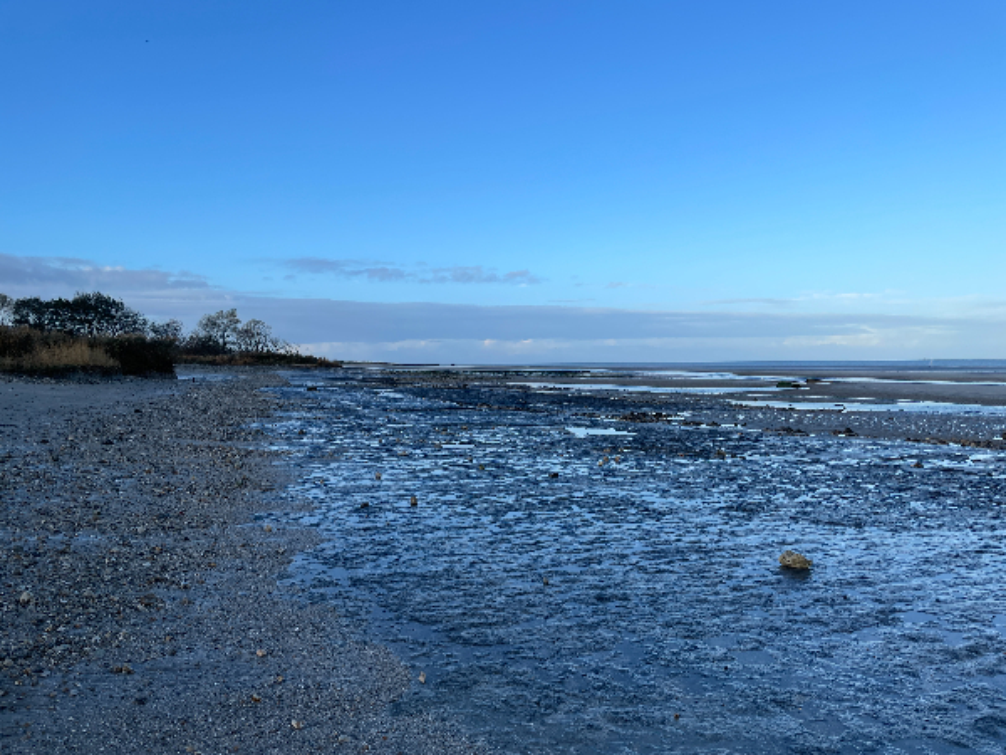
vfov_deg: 53.1
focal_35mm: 26
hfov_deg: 67.3
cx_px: 503
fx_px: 756
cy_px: 378
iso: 32
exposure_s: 1/1618
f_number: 1.6
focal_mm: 4.2
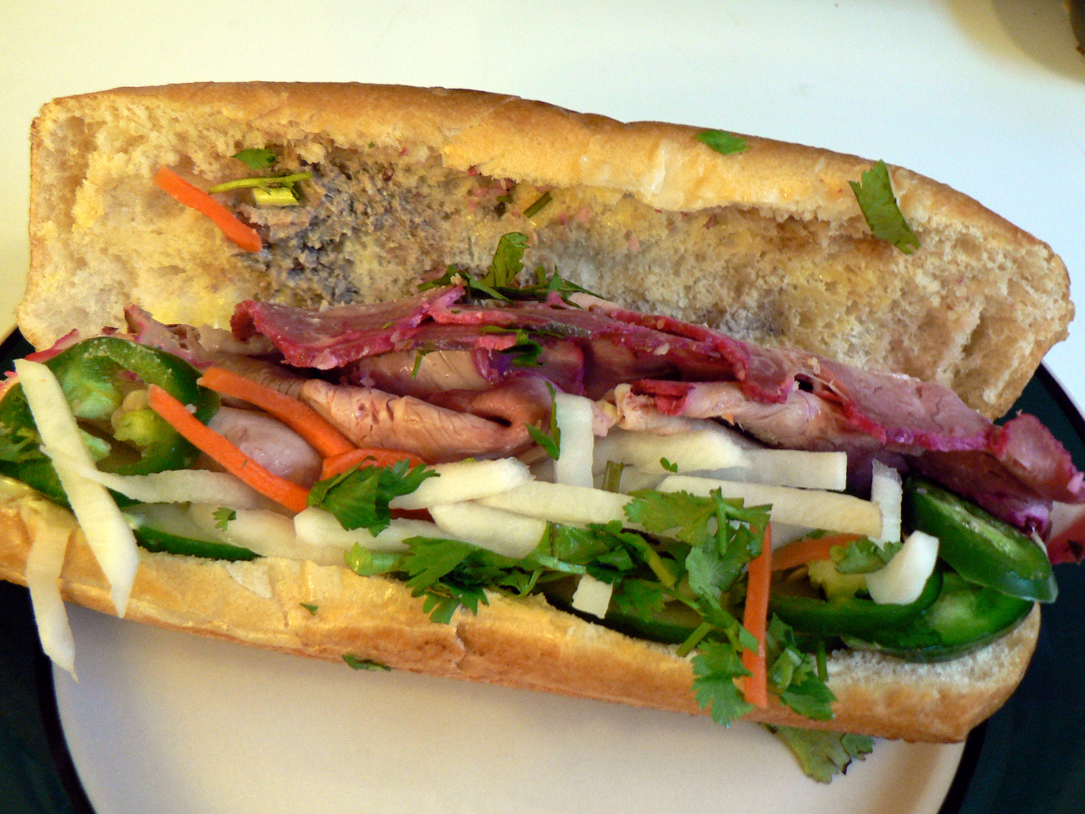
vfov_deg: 39.7
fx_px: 1128
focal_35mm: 36
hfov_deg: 51.4
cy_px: 407
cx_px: 542
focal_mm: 6
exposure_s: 1/8
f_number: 2.8
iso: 200
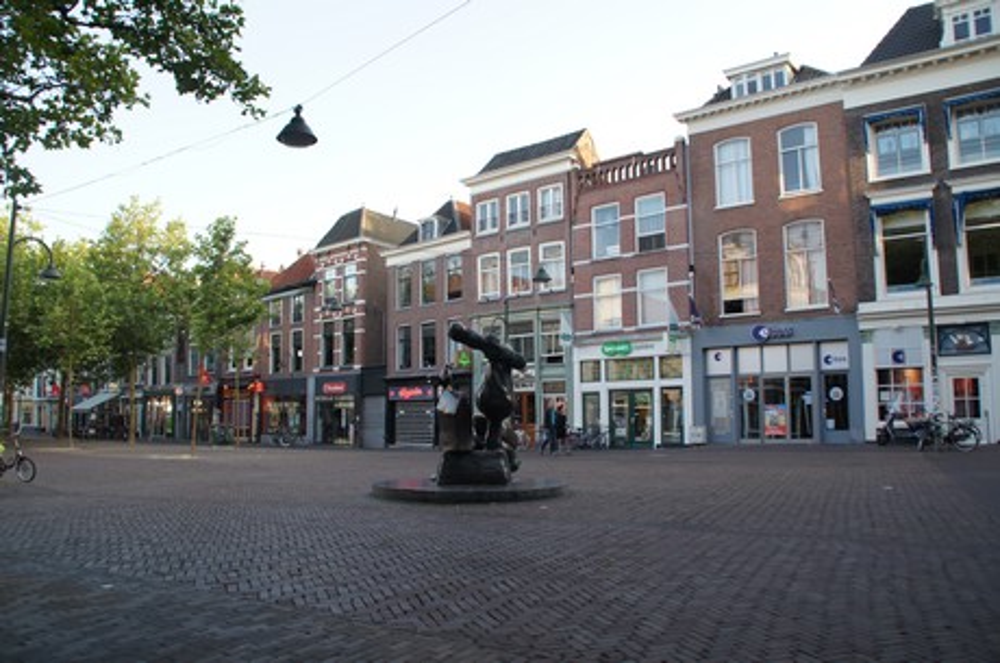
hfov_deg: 67.5
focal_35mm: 27
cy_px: 332
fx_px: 749
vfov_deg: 47.8
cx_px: 500
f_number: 5.6
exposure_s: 1/60
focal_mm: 18
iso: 100
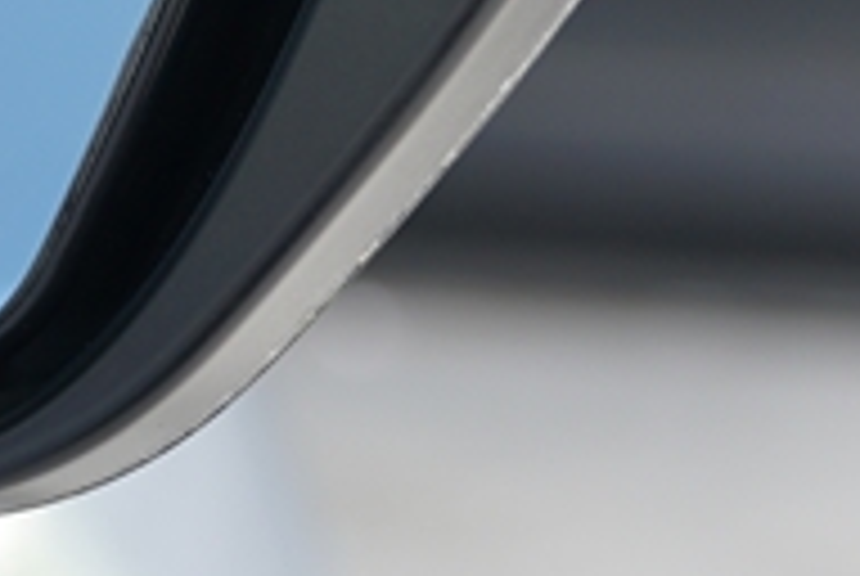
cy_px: -632
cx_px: -977
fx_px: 6005
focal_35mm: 251
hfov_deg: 7.8
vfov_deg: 5.4
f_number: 4
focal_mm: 32
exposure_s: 1/60
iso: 125
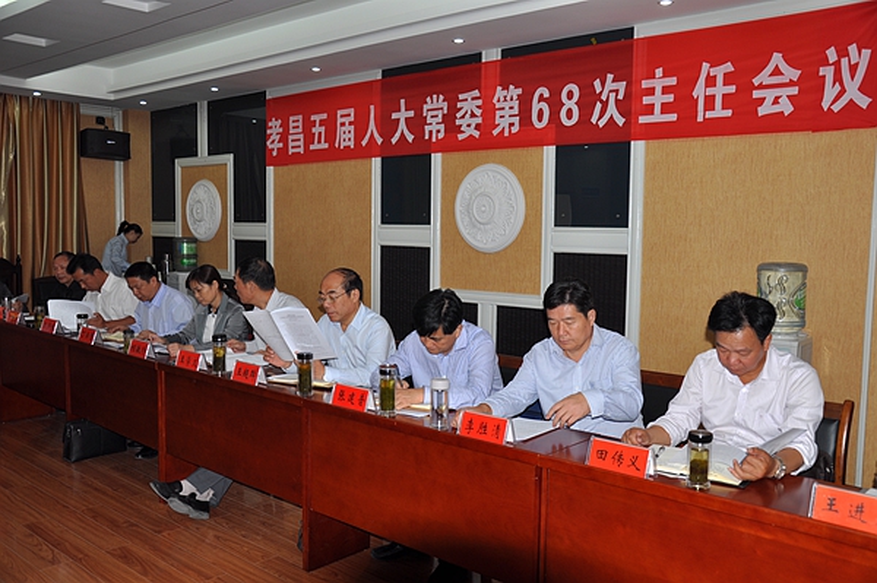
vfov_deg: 39.9
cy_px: 292
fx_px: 803
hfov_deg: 57.3
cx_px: 438
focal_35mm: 33
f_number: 3.8
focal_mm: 22
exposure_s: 1/60
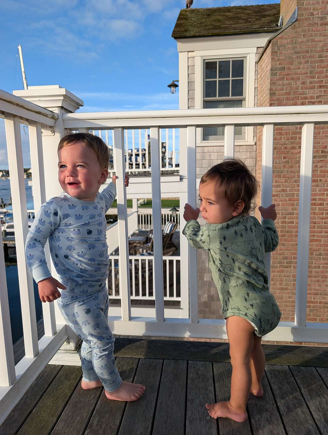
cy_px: 218
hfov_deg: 56.9
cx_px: 164
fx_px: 302
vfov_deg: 71.5
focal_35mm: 24
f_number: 1.68
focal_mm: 6.9
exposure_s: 1/709
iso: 21
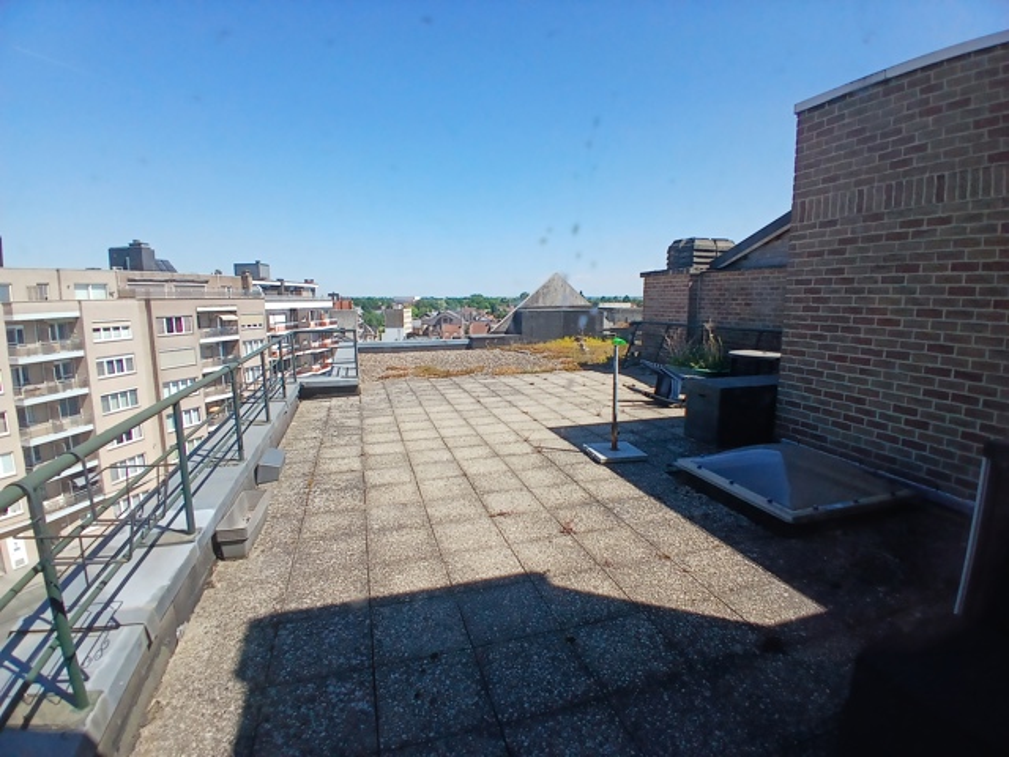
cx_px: 504
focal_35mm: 17
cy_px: 378
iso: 50
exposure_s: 1/833
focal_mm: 1.4
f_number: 2.2
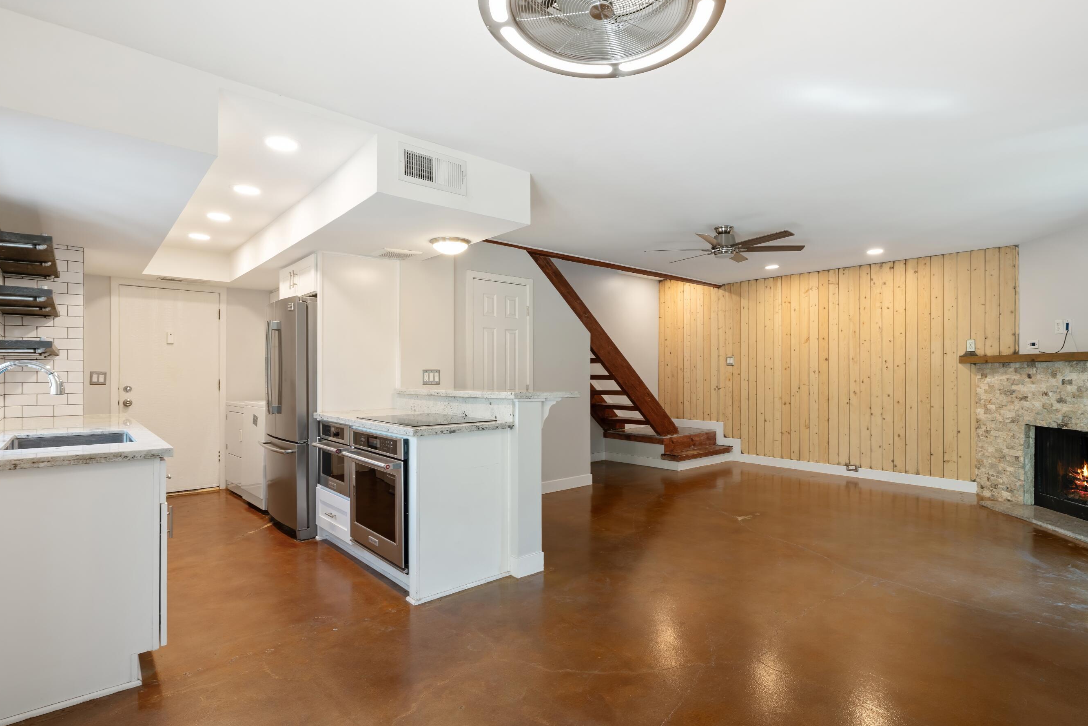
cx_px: 574
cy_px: 378
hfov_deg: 89.9
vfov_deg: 67.4
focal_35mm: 18
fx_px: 544
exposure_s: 1/5
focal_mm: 16
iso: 640
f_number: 9
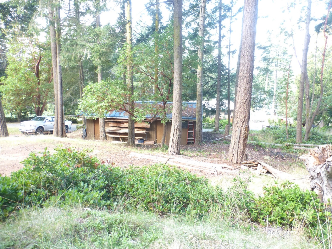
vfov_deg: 56.8
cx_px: 166
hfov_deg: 71.6
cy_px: 124
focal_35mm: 24
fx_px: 230
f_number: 3.3
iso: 320
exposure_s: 1/60
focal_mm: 4.3
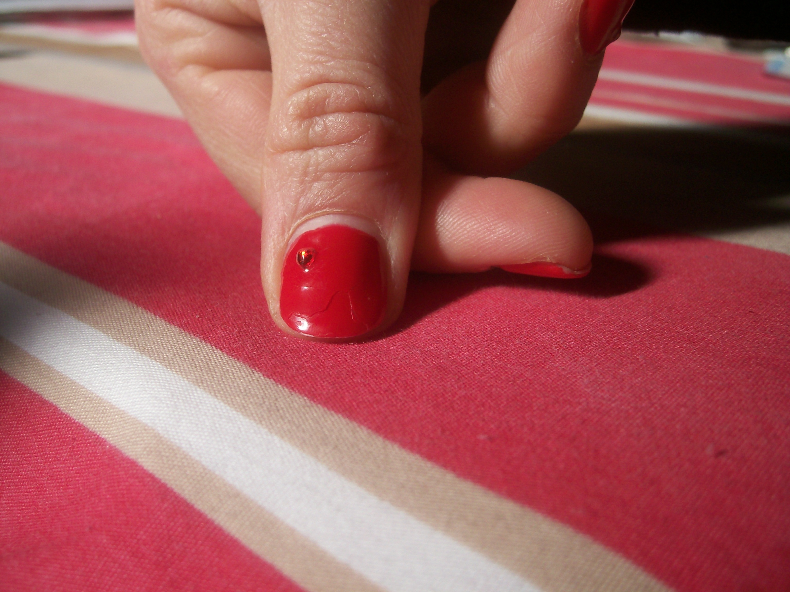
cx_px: 395
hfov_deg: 52.6
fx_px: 799
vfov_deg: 40.7
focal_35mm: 35
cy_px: 296
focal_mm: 5.8
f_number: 7.2
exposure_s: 1/150
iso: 80
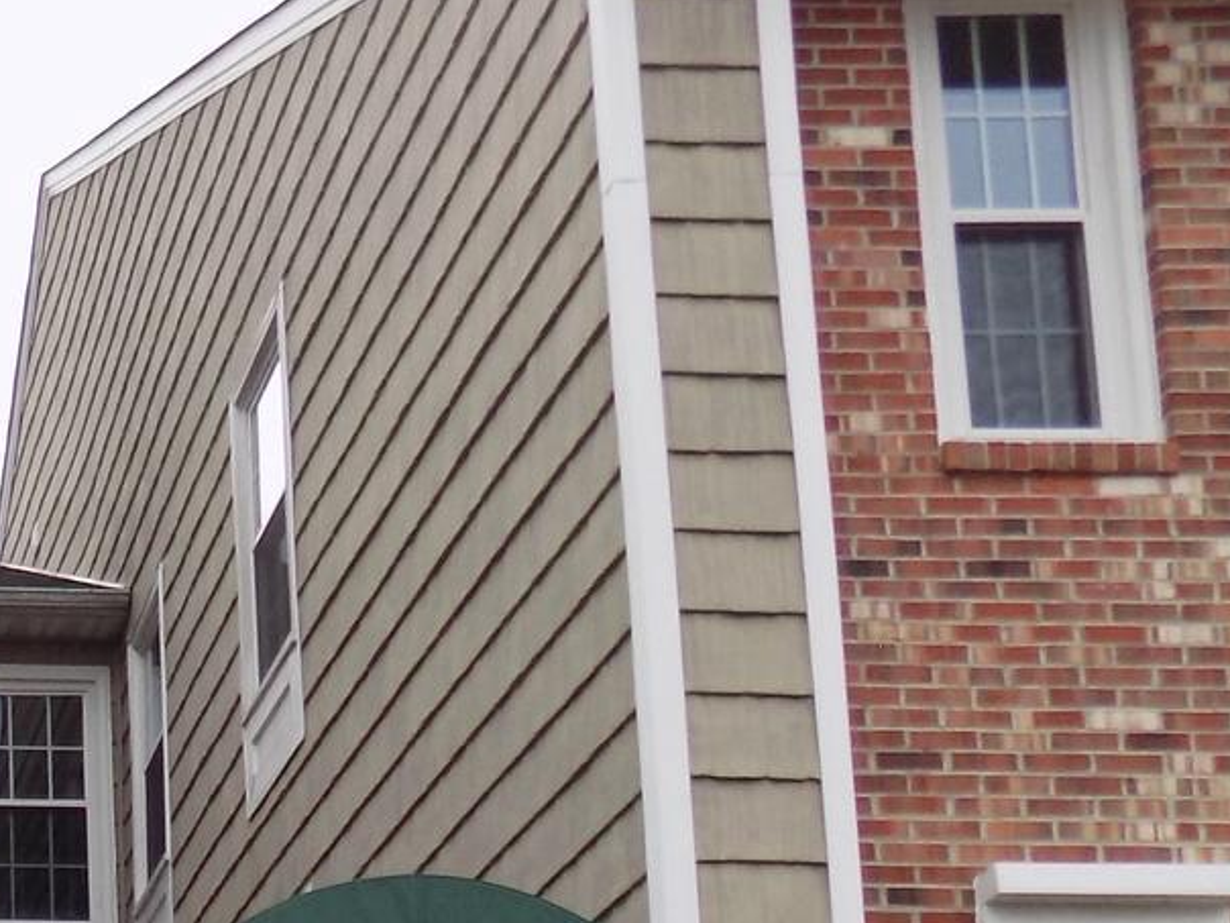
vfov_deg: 17.1
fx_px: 2772
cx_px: -480
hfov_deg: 21.9
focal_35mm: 78
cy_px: 1381
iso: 80
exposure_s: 1/320
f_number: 3.1
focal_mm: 4
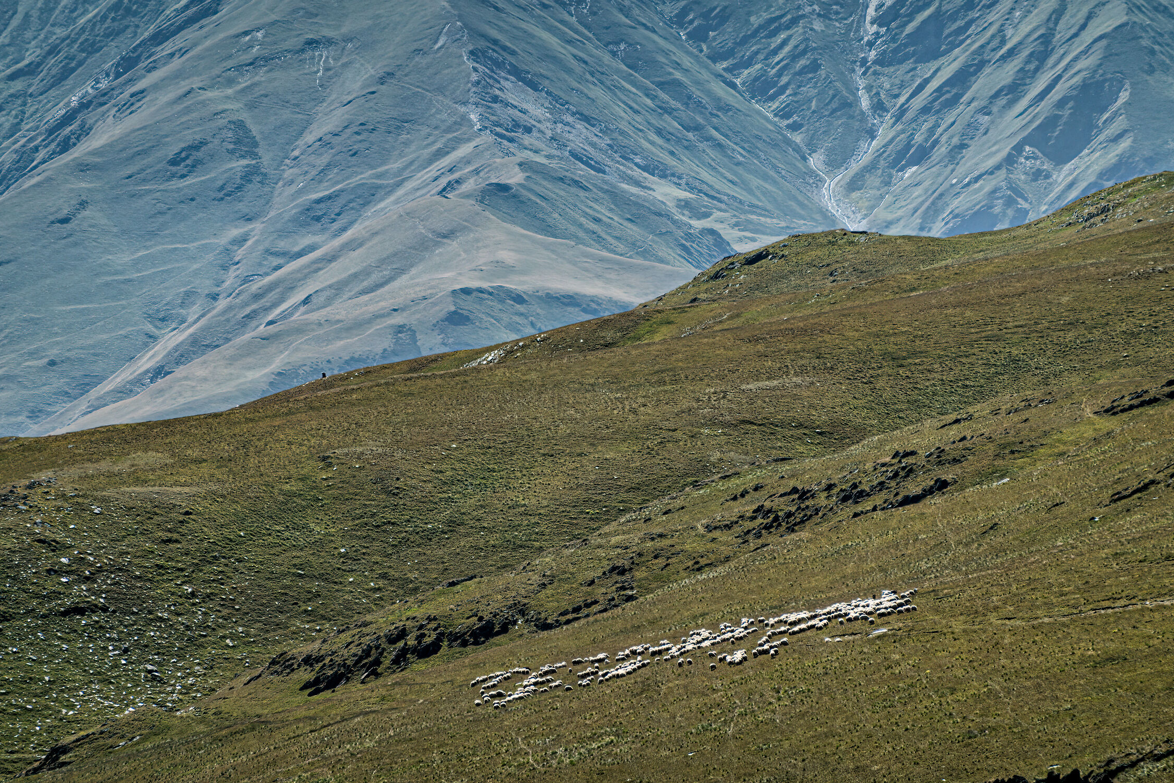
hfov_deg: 9.6
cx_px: 552
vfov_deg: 6.4
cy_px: 368
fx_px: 6978
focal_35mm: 214
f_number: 4.5
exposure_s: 1/400
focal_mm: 72
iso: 64
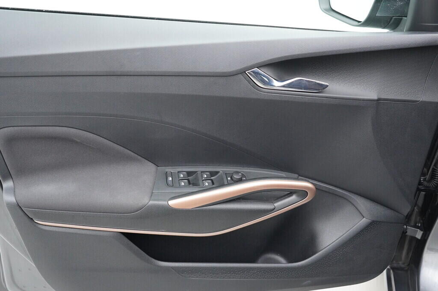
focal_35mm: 36
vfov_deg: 36.8
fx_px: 438
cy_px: 146
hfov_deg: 53.2
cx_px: 219
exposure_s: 1/320
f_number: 2.8
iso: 2000
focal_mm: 24
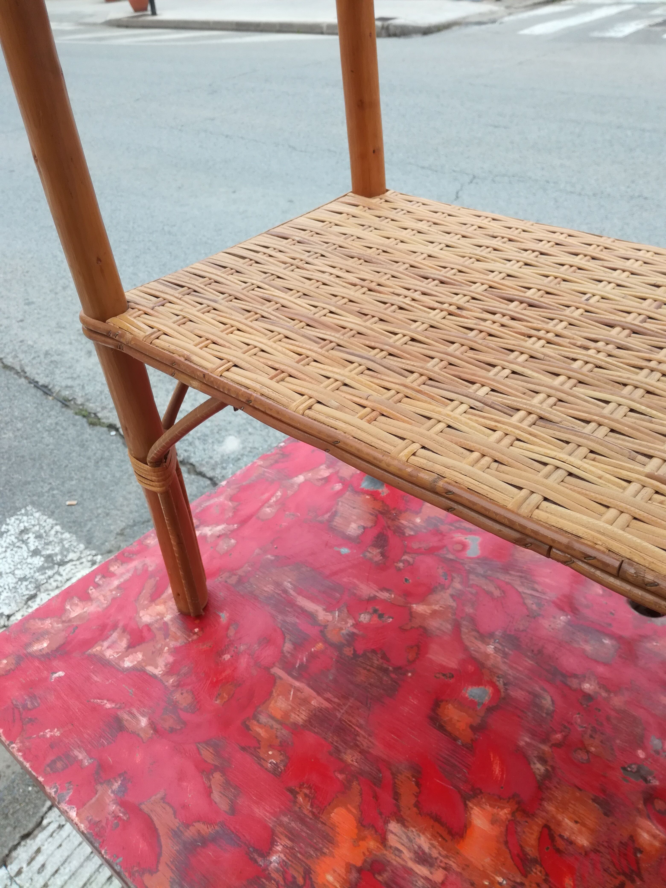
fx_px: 693
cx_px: 333
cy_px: 444
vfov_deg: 65.3
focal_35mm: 27
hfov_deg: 51.4
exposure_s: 1/168
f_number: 2
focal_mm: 3.79
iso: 50
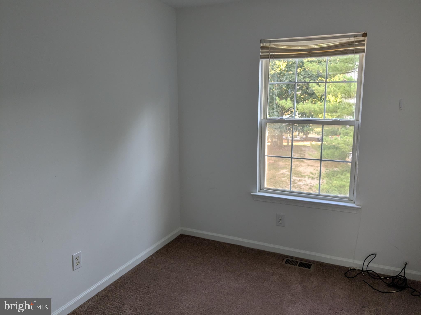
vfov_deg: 51.4
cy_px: 158
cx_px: 210
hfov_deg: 65.3
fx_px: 328
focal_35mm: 27
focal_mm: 4.38
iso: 75
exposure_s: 1/120
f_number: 1.73
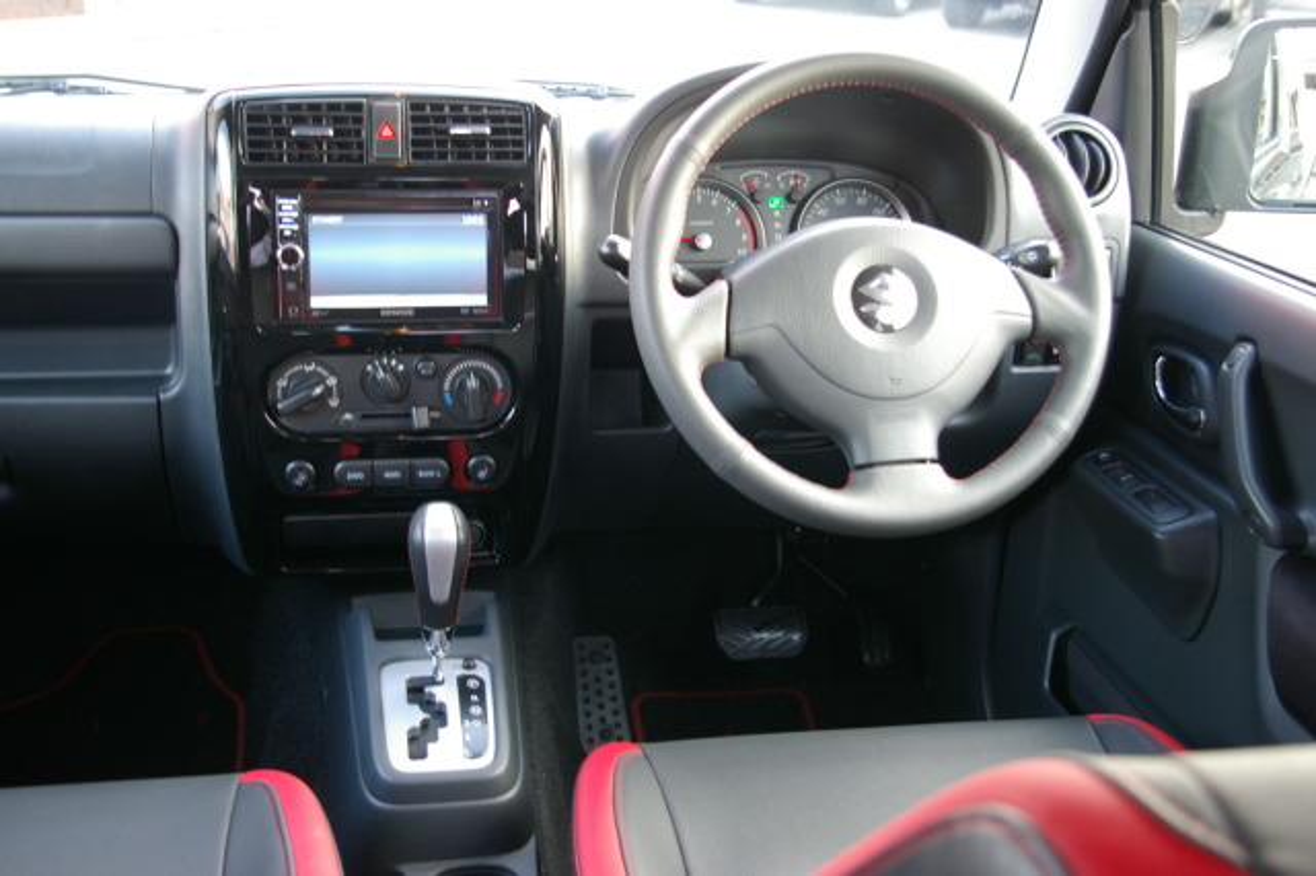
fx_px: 1699
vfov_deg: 28.9
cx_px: 658
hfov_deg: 42.3
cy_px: 438
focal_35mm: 46
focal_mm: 31
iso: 200
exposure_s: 1/8
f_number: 4
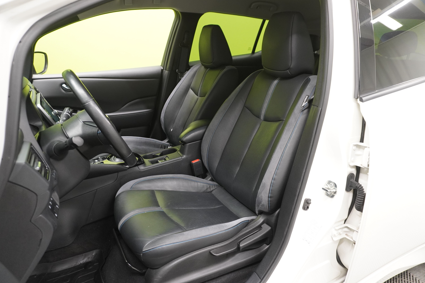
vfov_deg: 51.3
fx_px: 295
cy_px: 138
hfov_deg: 71.5
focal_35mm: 25
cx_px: 213
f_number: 3.5
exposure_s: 1/30
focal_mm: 16
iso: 1000
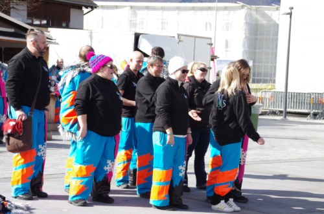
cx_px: 162
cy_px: 107
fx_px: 916
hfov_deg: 20.1
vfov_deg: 13.4
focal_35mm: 102
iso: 200
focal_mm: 68
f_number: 11
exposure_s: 1/125
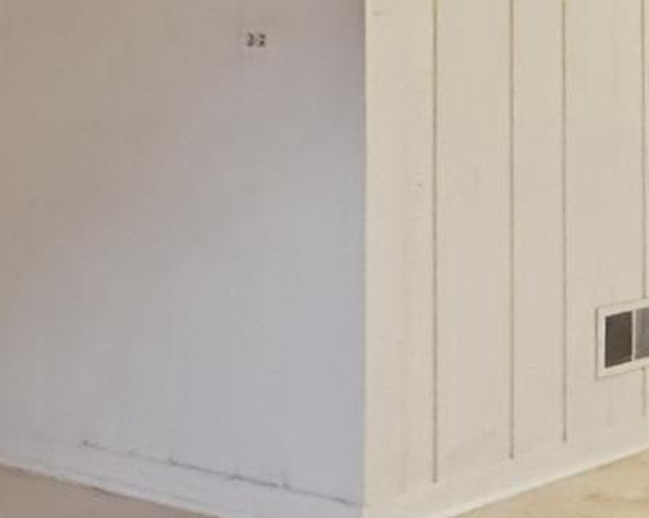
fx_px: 1324
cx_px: 1253
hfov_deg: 18.9
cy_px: 93
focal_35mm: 69
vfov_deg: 21.8
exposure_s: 1/60
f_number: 2.2
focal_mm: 2.2
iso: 1000
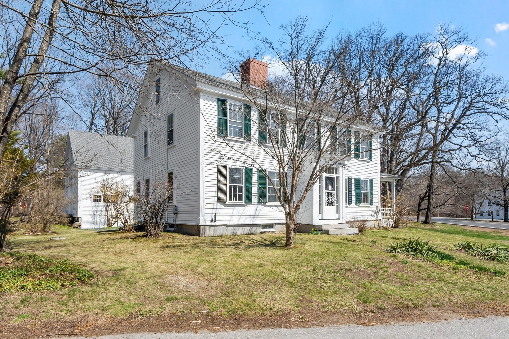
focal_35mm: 21
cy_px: 170
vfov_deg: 59.5
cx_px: 254
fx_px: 297
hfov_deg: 81.2
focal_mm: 14
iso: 100
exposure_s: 1/400
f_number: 8
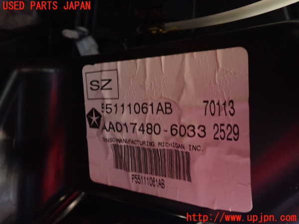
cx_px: 150
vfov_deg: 46.8
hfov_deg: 60.0
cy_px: 112
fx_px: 259
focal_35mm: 30
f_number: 2.3
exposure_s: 1/15
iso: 800
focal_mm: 5.4
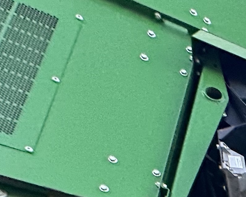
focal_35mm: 69
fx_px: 502
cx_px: 513
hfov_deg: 17.6
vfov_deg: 15.5
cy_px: 436
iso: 80
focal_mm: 2.22
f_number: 2.2
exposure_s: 1/99
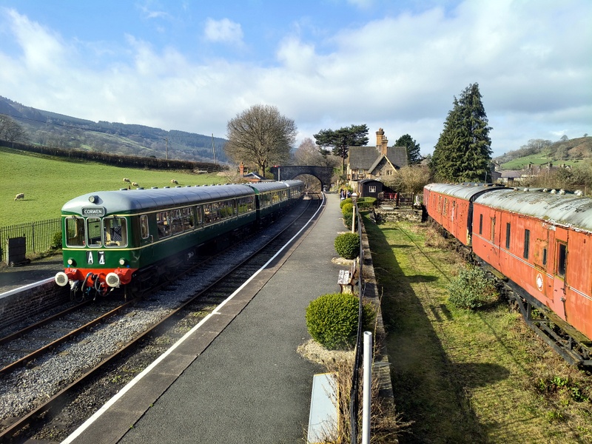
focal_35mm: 26
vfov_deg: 53.1
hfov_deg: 67.3
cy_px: 222
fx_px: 445
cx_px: 296
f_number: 1.8
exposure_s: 1/1105
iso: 101
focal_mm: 4.81
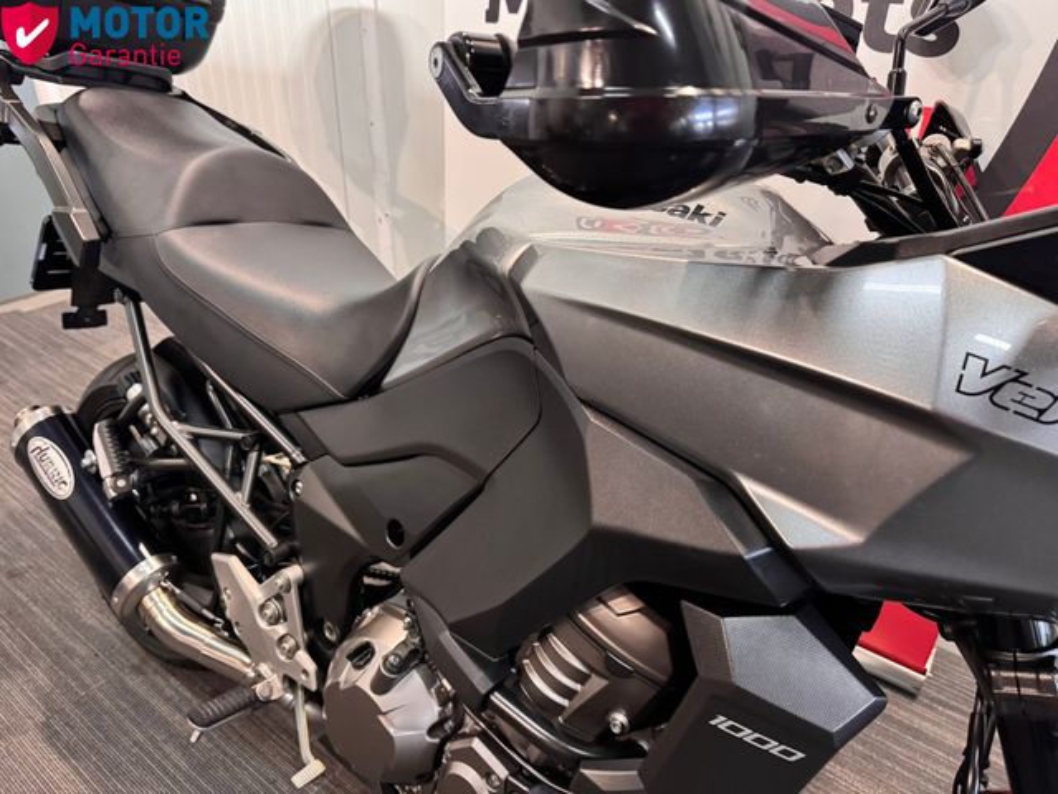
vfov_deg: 56.8
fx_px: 734
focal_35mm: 24
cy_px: 397
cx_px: 529
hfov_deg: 71.6
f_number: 1.78
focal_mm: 6.76
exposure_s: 1/50
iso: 800
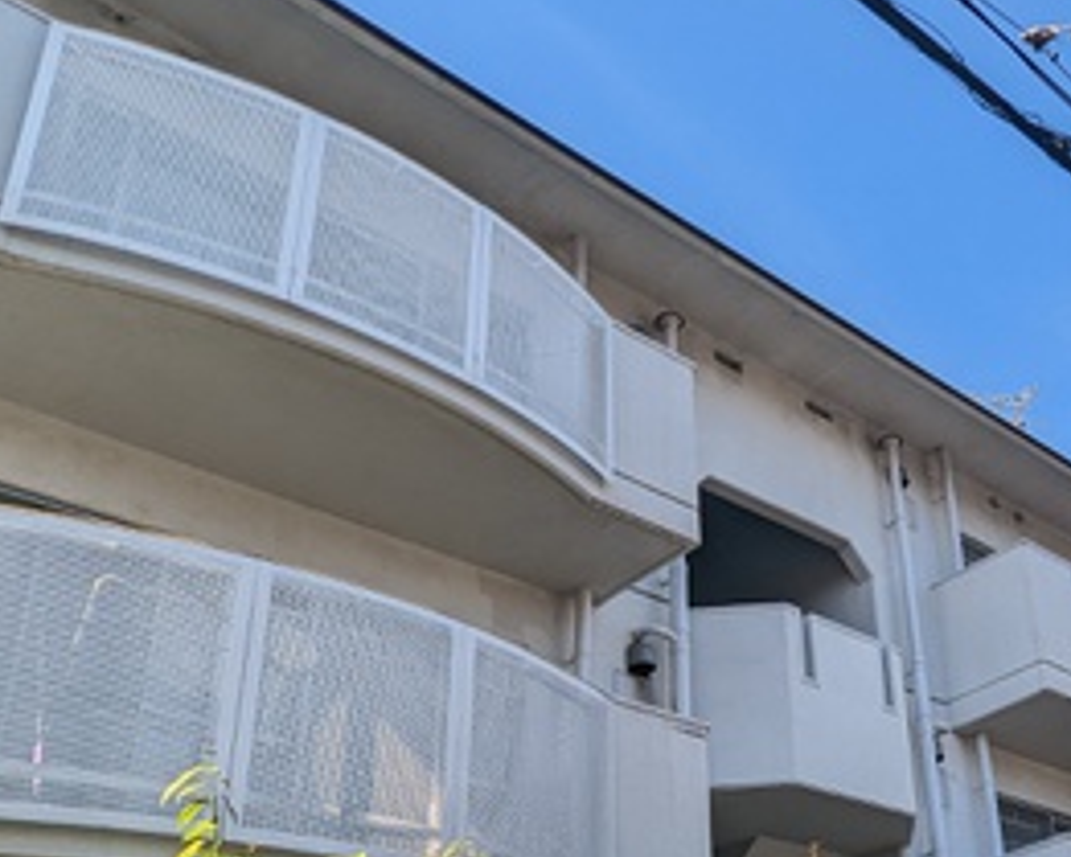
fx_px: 1332
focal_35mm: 42
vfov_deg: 35.0
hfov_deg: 41.4
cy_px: 629
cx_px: 899
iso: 49
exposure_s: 1/1134
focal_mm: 2.35
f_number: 2.2
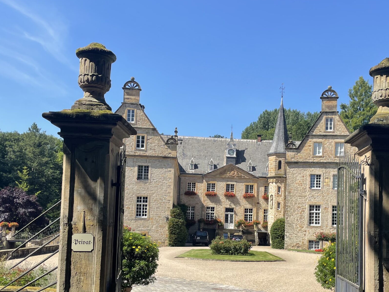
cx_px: 250
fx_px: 472
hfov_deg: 44.3
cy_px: 209
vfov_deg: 33.8
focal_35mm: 42
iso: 32
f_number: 1.6
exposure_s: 1/2053
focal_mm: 4.2
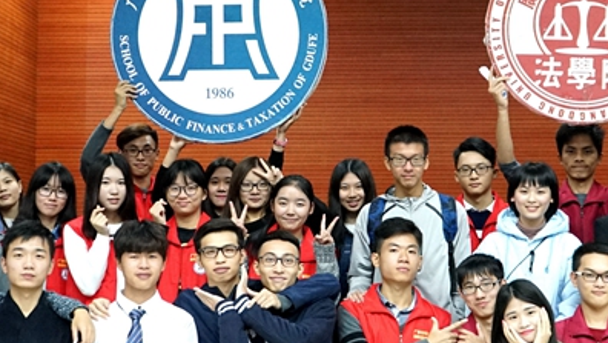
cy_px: 153
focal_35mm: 72
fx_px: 1161
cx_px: 342
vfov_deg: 16.8
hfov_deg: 29.3
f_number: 4
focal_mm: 32
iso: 4000
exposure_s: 1/100
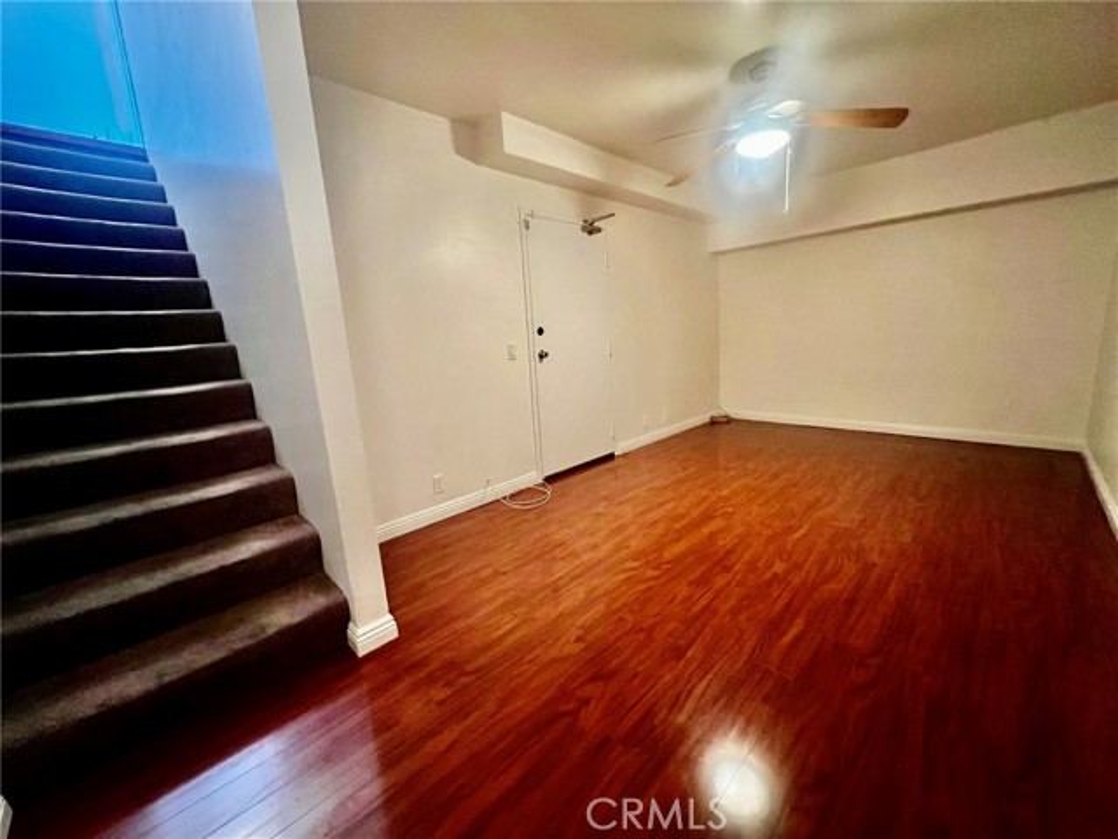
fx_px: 420
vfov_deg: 89.9
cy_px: 420
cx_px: 559
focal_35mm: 13
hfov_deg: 106.2
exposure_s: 1/60
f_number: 1.8
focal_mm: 1.57
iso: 800
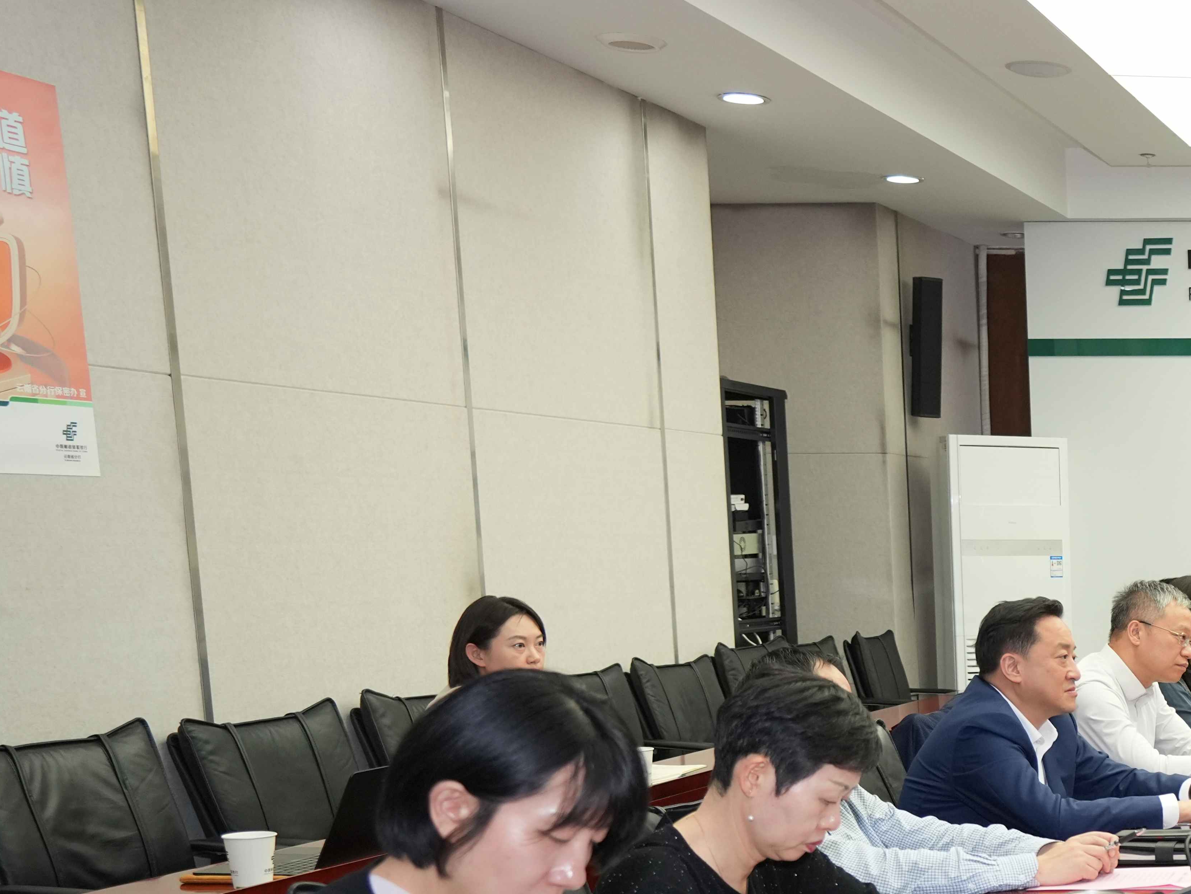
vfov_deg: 26.2
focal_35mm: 54
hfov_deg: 27.7
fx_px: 1858
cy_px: 793
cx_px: 1651
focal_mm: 20
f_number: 2.8
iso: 800
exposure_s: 1/250
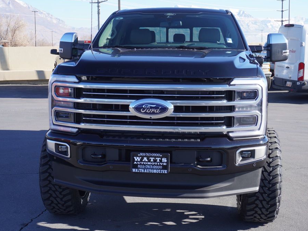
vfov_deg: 26.8
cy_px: 116
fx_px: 485
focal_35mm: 55
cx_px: 153
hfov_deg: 35.2
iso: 100
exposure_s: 1/125
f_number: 7.1
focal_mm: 33
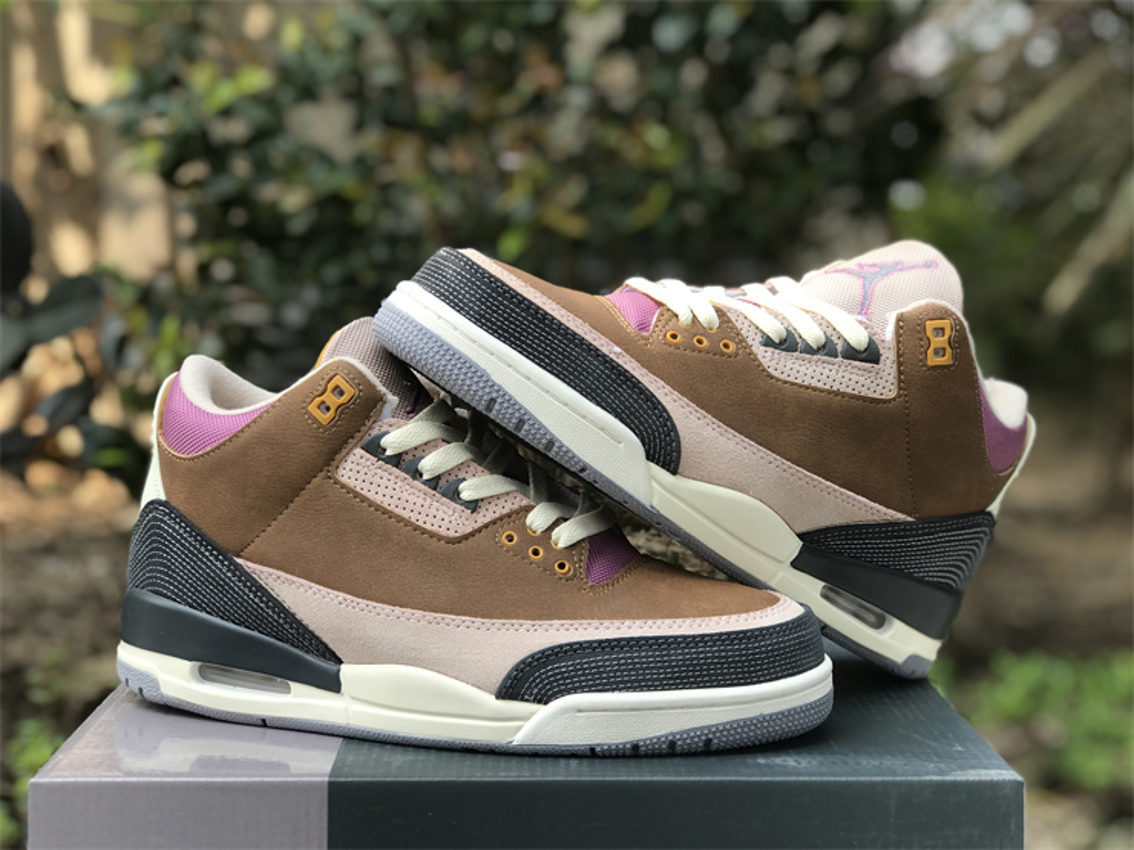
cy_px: 425
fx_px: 1867
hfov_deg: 33.8
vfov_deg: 25.7
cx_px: 567
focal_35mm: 57
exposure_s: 1/177
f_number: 2.8
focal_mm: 6.6
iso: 20
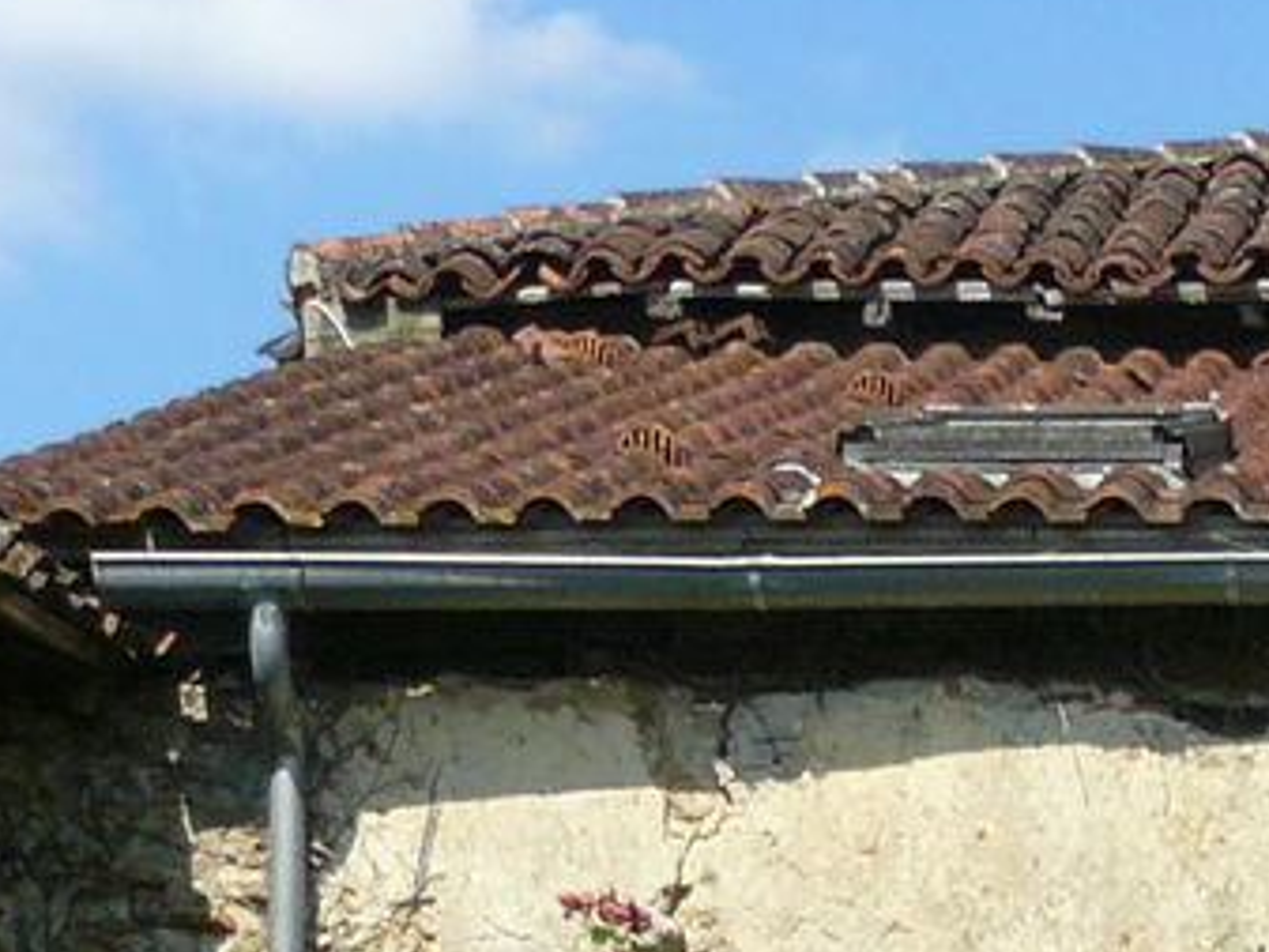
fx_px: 6271
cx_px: 2308
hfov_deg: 10.8
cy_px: 2201
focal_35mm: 171
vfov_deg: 8.1
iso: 100
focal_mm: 6
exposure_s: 1/320
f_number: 5.6
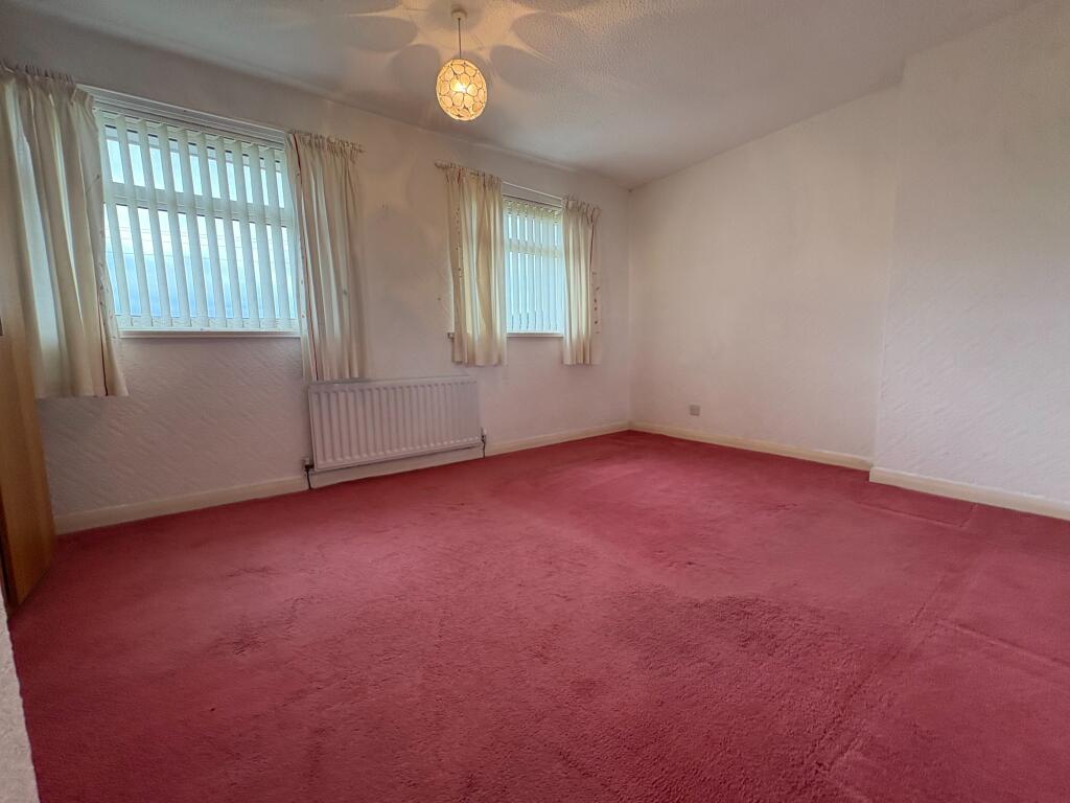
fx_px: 433
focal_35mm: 14
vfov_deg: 85.7
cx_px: 535
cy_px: 402
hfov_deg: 102.1
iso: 160
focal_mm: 2.22
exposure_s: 1/100
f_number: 2.2
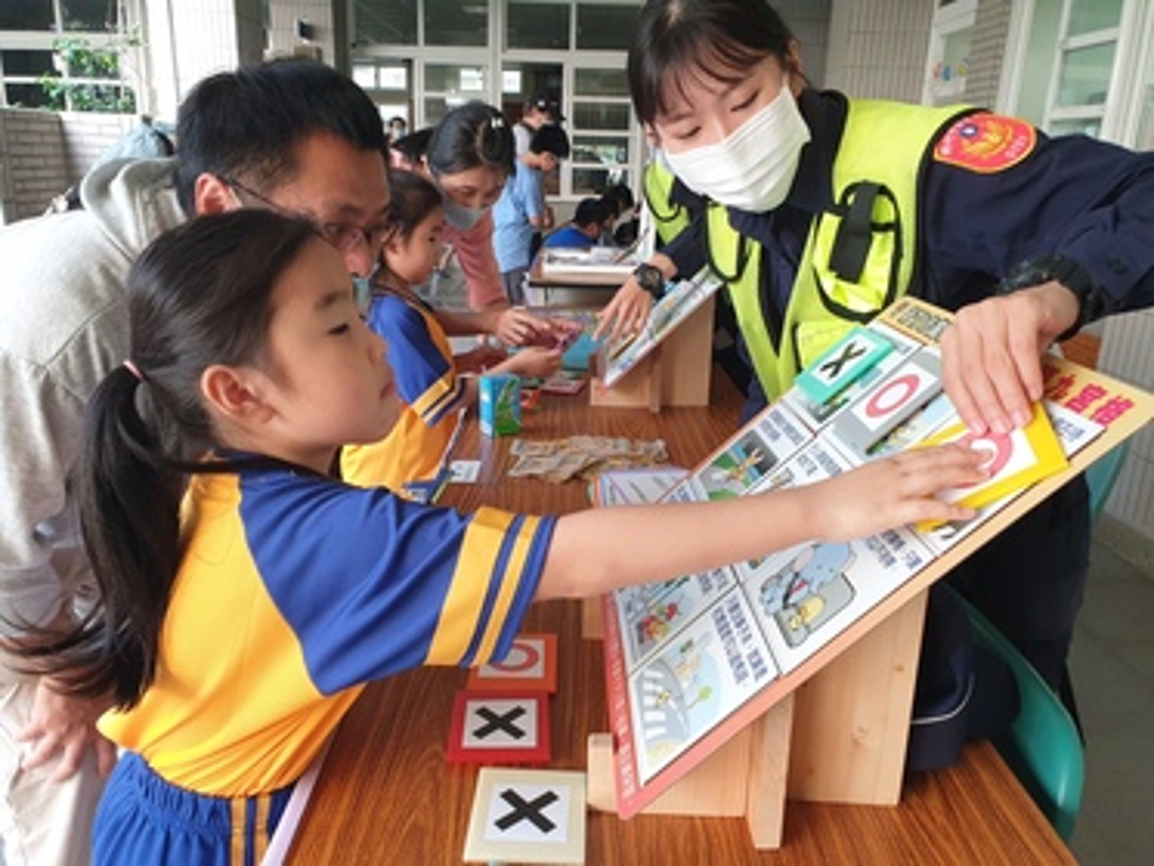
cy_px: 433
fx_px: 867
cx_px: 577
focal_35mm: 26
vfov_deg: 53.1
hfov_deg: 67.3
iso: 200
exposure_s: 1/120
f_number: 2.4
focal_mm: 4.3
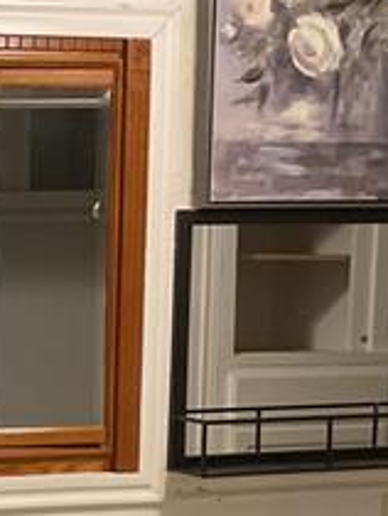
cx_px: -250
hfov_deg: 13.0
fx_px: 1581
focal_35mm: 106
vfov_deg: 18.0
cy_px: 523
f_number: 1.8
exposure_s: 1/60
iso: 250
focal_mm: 3
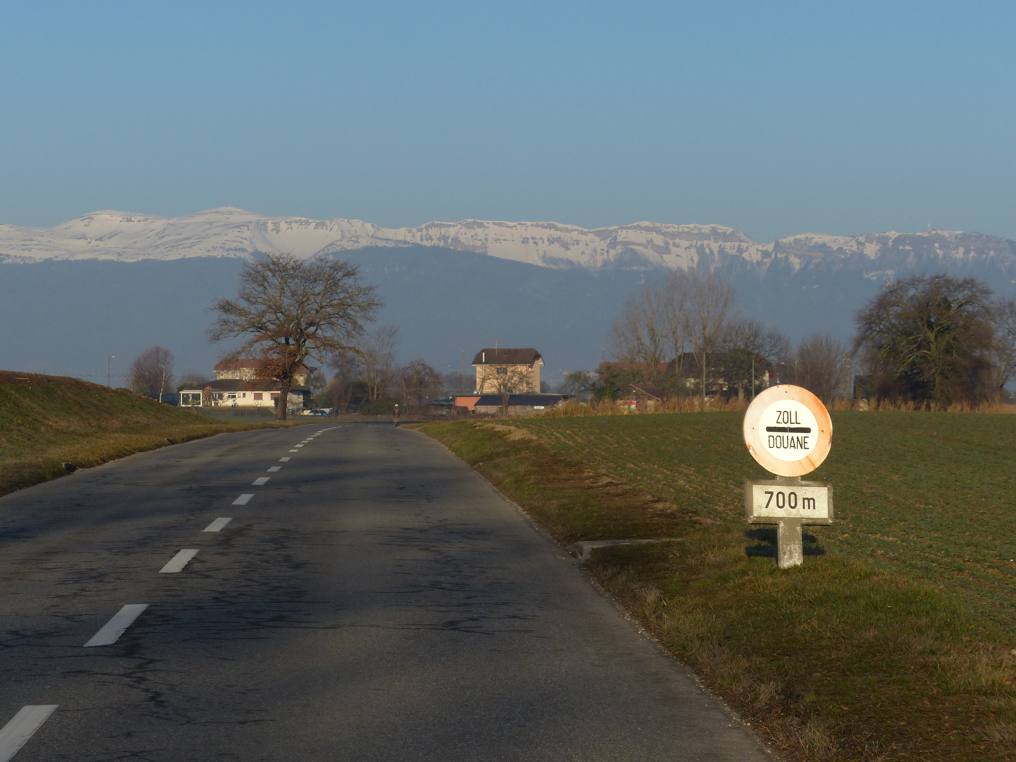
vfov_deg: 13.1
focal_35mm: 113
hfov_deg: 17.4
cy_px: 381
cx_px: 508
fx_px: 3317
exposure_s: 1/1600
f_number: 4
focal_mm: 18.7
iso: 100
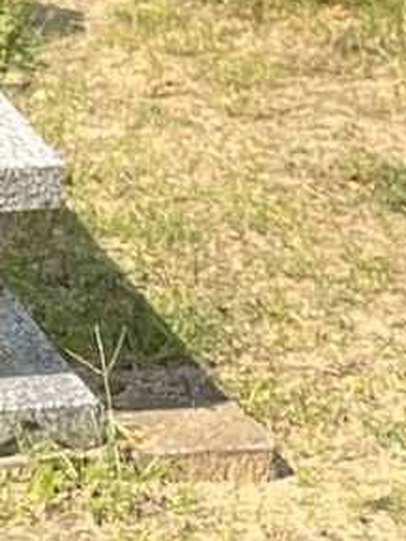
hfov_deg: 7.4
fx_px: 2875
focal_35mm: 184
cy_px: 1277
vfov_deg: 9.6
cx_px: -674
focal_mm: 5.1
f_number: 1.6
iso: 50
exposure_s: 1/975
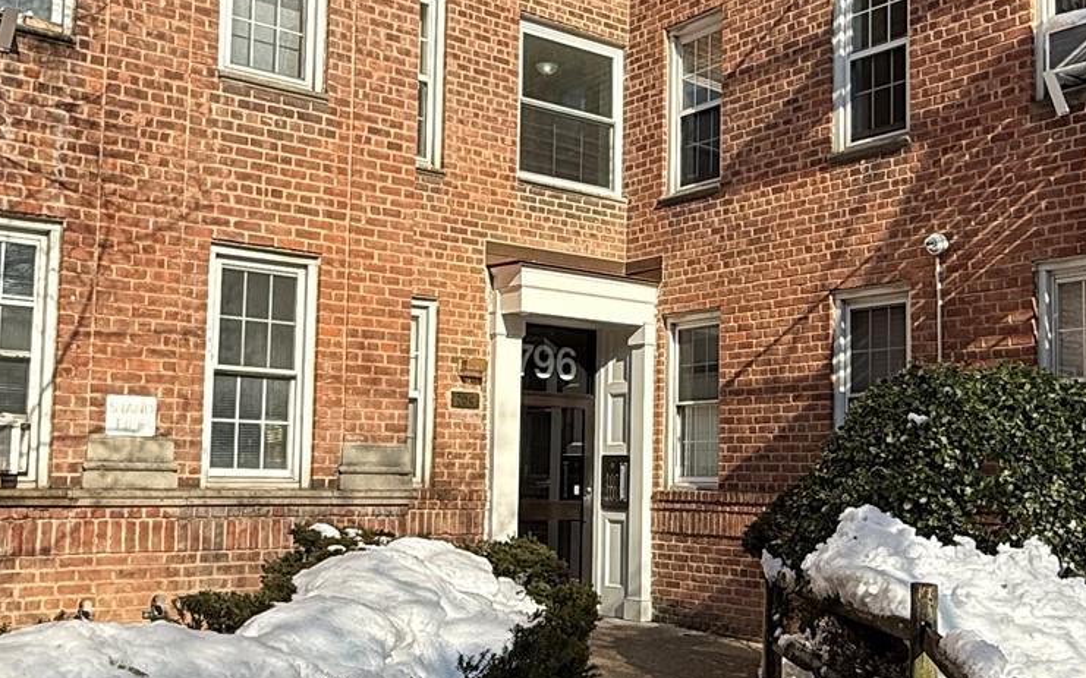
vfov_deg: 31.2
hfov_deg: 48.1
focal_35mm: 41
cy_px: 382
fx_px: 1213
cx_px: 610
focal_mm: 2.22
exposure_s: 1/955
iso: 64
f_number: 2.2
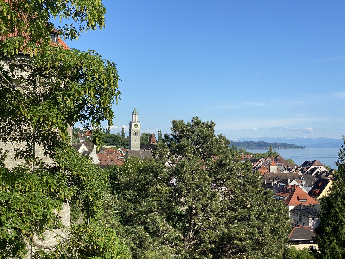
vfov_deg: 28.0
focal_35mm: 52
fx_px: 518
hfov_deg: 36.8
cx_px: 172
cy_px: 130
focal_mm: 6
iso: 20
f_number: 2
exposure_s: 1/1199
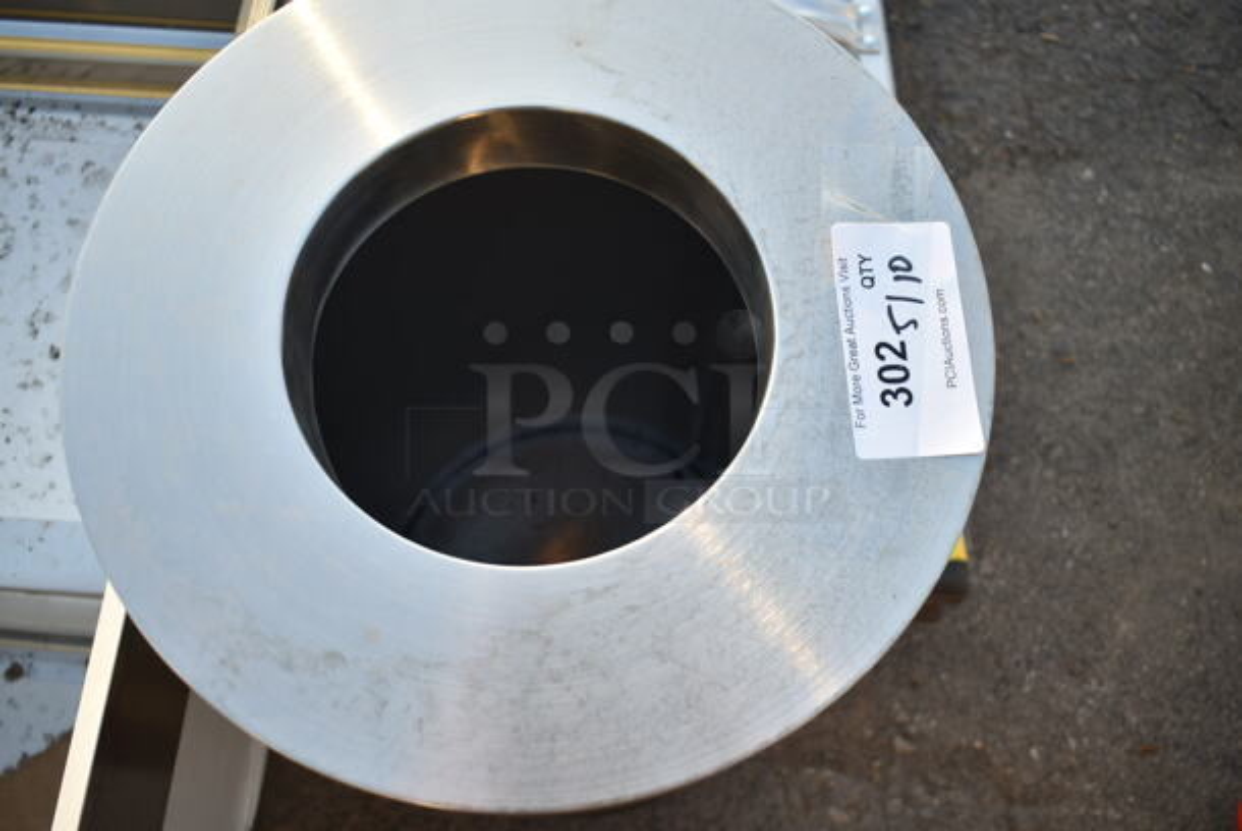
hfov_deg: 55.1
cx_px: 621
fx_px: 1191
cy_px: 416
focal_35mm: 34
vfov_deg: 38.4
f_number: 3.8
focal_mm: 23
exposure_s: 1/125
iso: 140
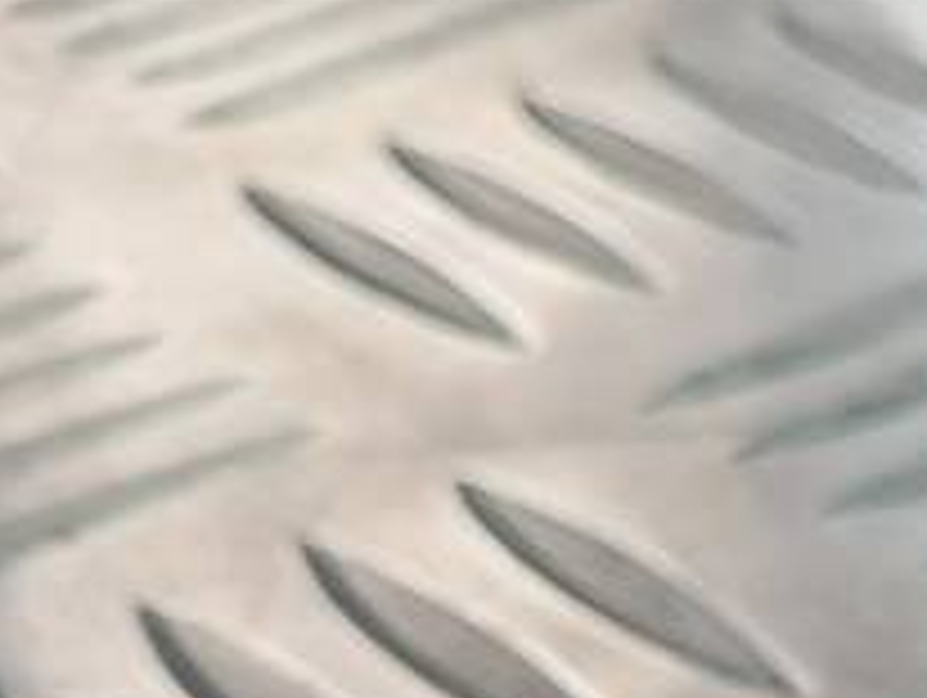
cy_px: 1698
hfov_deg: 12.1
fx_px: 3593
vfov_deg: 9.7
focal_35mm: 134
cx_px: 2142
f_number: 1.6
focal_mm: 4.11
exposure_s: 1/100
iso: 78
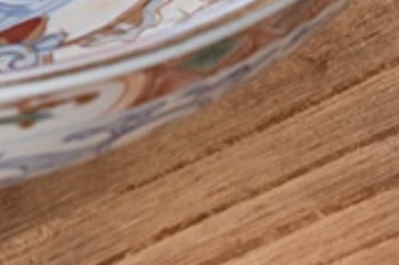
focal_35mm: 461
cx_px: -221
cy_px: -332
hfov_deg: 4.4
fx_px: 5102
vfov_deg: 3.0
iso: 400
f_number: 5.6
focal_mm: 55
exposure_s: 1/8
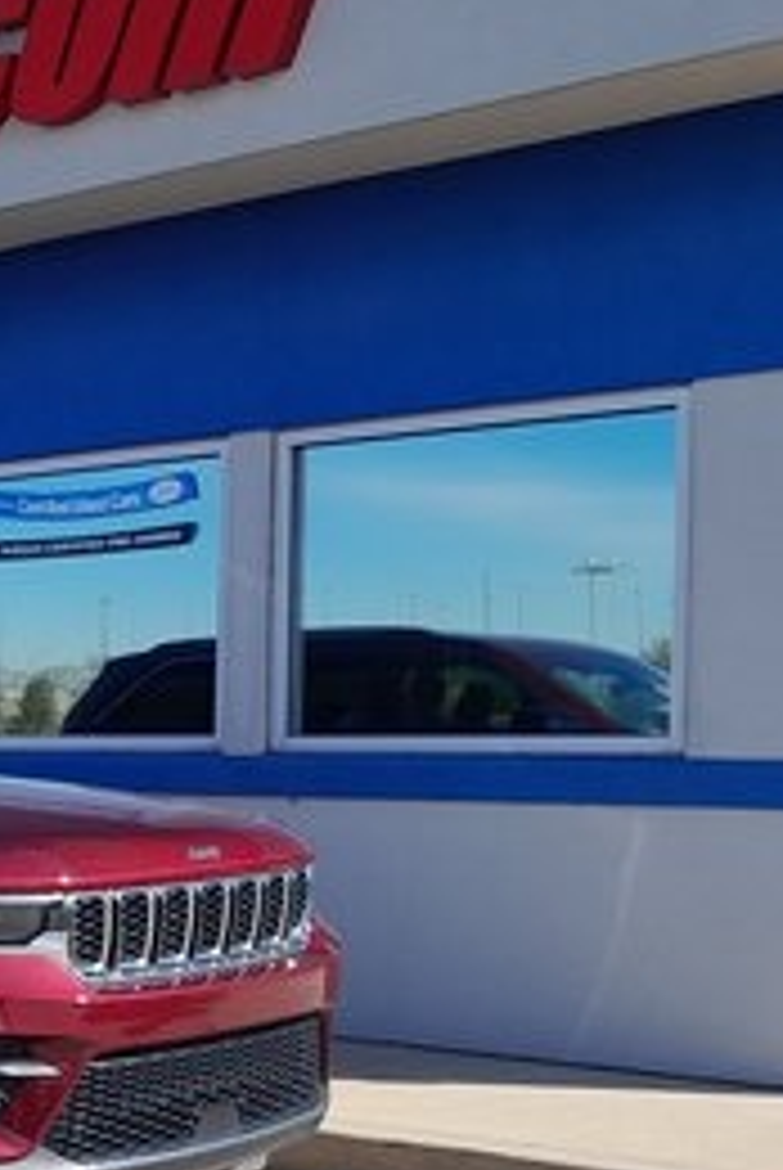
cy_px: 882
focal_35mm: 69
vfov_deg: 28.8
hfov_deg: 17.8
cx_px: -369
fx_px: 2245
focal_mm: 4
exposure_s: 1/278
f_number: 1.8
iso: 40
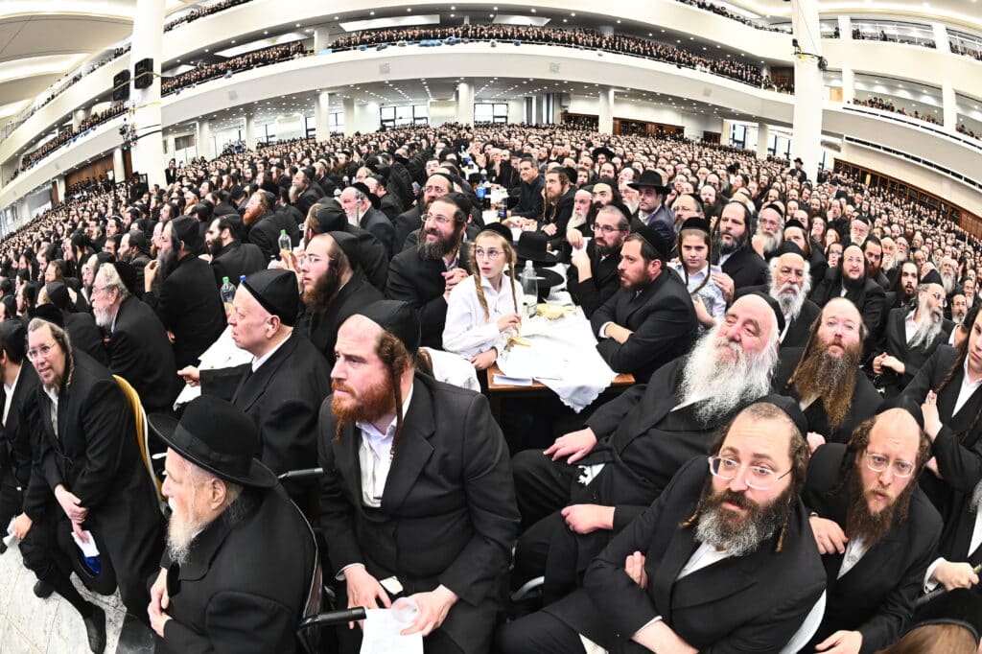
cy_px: 327
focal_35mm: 16
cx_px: 491
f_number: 7.1
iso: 2000
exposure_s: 1/125
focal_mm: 16
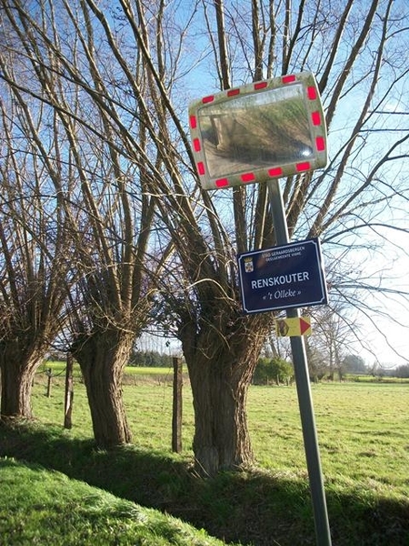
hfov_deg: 44.2
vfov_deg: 56.8
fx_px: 504
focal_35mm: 32
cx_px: 204
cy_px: 273
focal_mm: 5.7
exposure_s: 1/400
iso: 80
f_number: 2.9
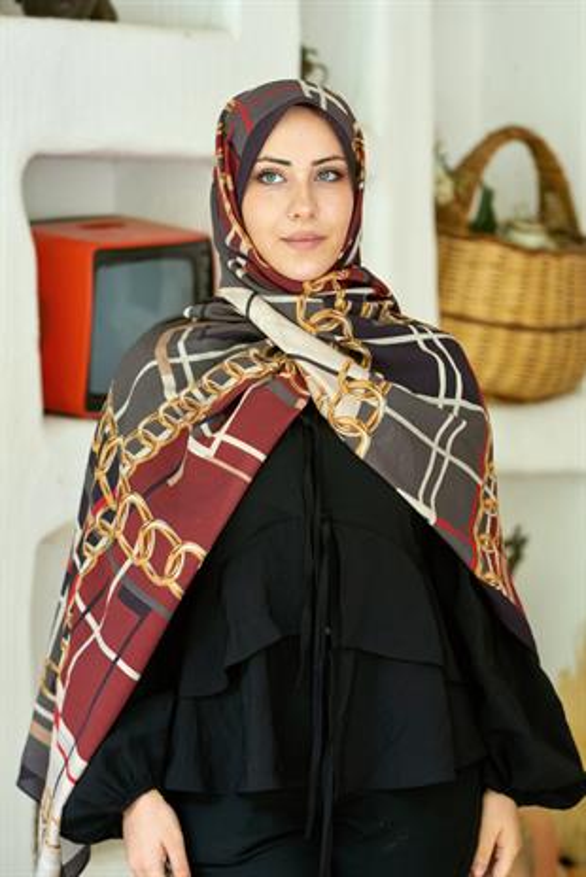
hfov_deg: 11.9
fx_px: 2804
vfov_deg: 17.8
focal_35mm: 115
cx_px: 293
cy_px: 438
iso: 800
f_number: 4.5
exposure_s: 1/125
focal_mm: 115
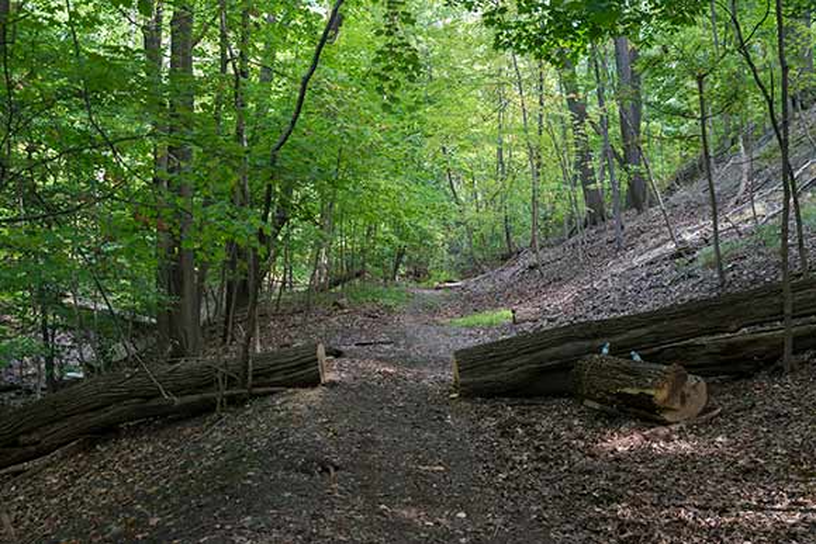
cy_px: 272
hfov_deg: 50.7
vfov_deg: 35.1
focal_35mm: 38
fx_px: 861
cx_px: 408
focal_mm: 38
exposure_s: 1/180
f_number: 5.6
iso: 800
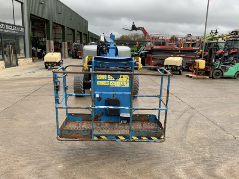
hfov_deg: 61.7
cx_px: 120
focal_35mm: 29
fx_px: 200
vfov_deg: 48.2
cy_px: 90
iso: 16
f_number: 1.8
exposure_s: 1/316
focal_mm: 3
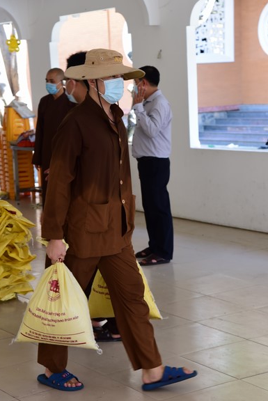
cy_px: 198
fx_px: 881
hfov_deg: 17.3
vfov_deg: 25.7
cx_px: 130
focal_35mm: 79
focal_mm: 70
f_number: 5.6
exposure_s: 1/125
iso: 800
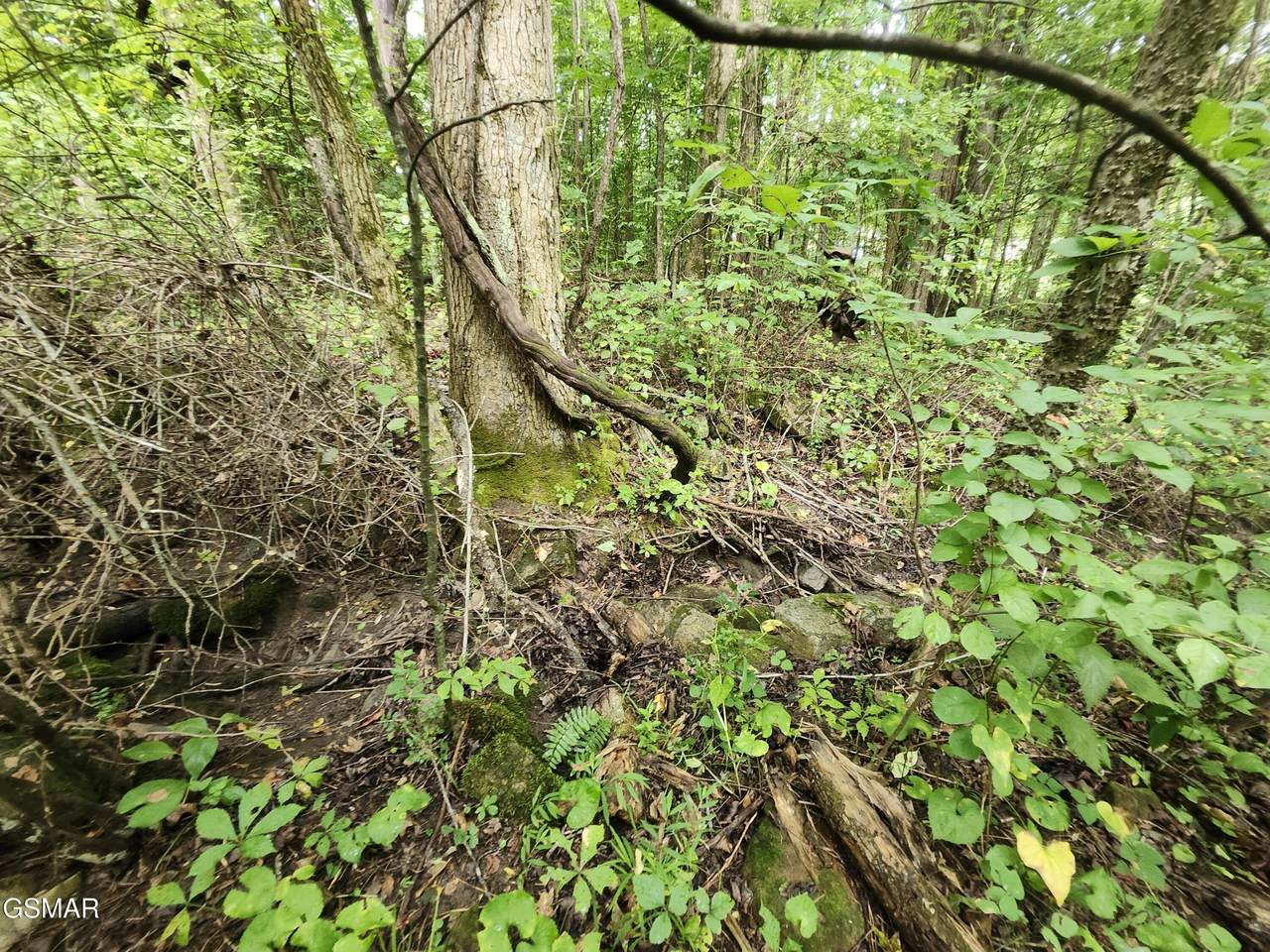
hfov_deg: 106.2
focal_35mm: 13
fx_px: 477
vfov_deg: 89.9
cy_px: 476
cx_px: 635
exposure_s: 1/60
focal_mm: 1.74
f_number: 2.2
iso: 250
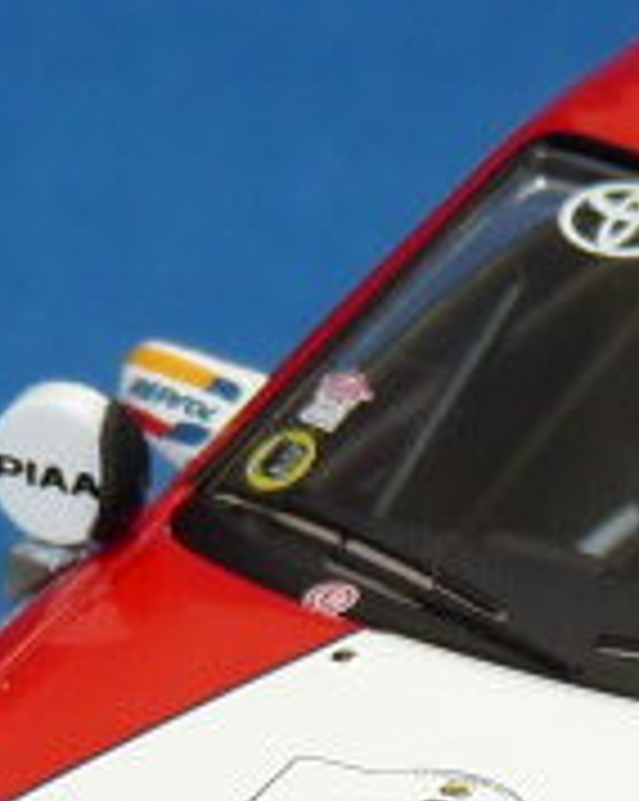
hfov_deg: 2.9
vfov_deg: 3.7
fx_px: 12409
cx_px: 801
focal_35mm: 524
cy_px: 770
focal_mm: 14.9
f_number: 3.4
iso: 100
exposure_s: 1/40
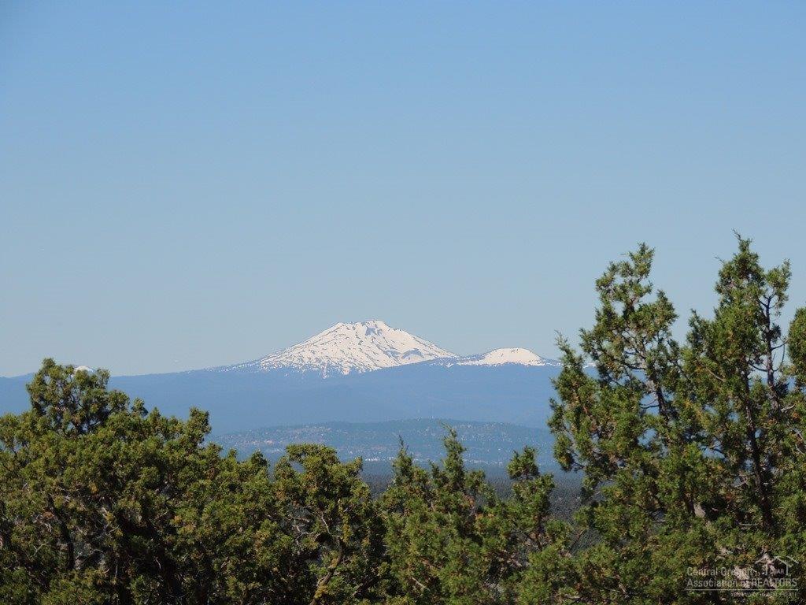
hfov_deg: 8.8
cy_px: 302
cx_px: 403
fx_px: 5239
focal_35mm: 225
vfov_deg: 6.6
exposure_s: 1/1000
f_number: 4.6
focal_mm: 40.1
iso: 100
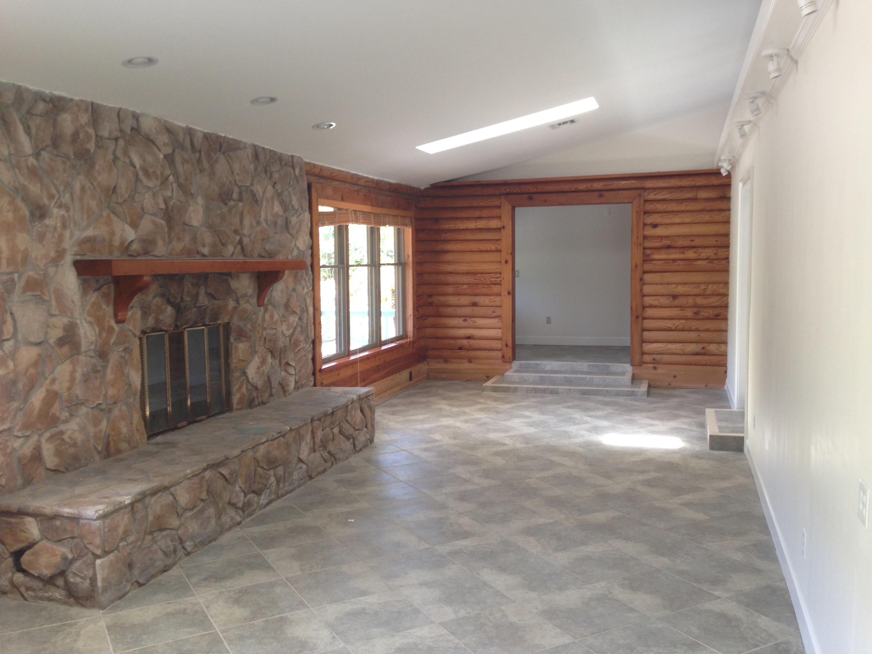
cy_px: 327
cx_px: 436
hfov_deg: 55.4
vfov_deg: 42.9
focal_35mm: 33
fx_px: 831
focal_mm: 4.12
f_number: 2.4
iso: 64
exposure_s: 1/20
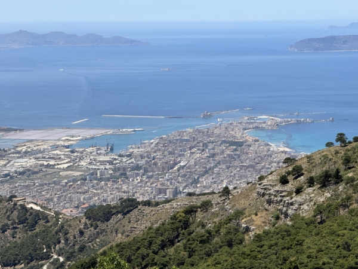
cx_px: 179
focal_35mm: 120
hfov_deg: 16.4
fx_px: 1241
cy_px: 134
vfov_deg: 12.3
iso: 50
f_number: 2.8
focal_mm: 15.66
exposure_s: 1/1650
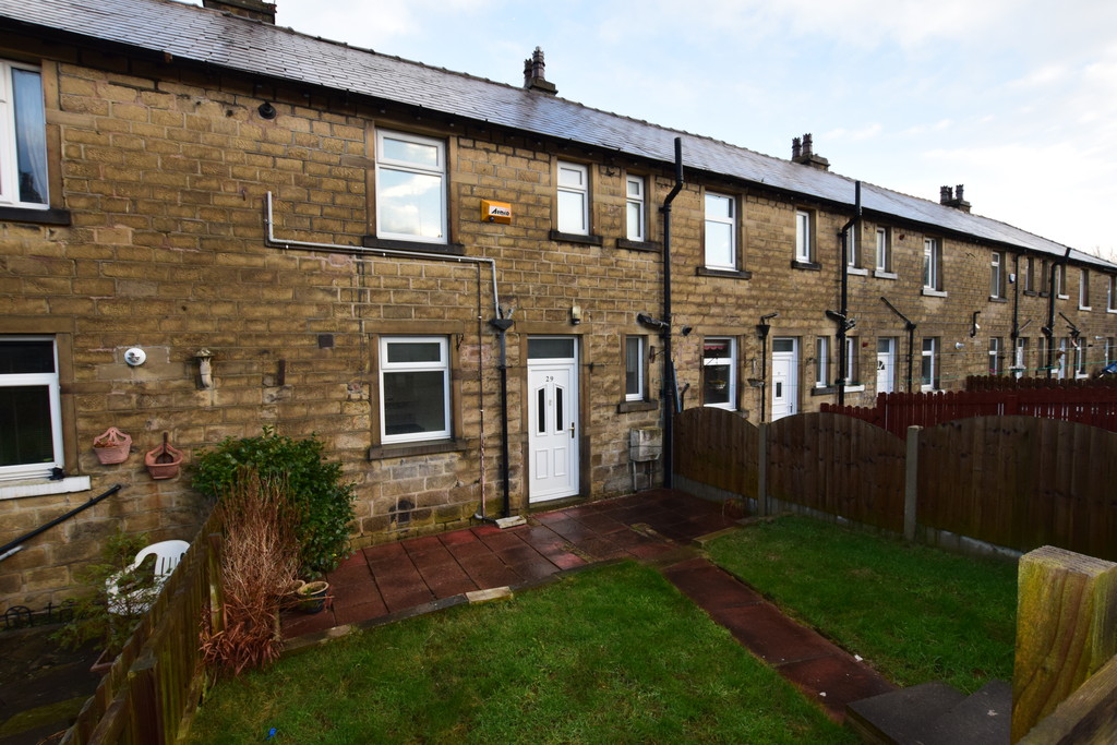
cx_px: 558
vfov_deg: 72.1
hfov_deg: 95.0
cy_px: 372
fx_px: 512
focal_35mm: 16
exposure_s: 1/125
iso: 800
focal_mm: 11
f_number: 9
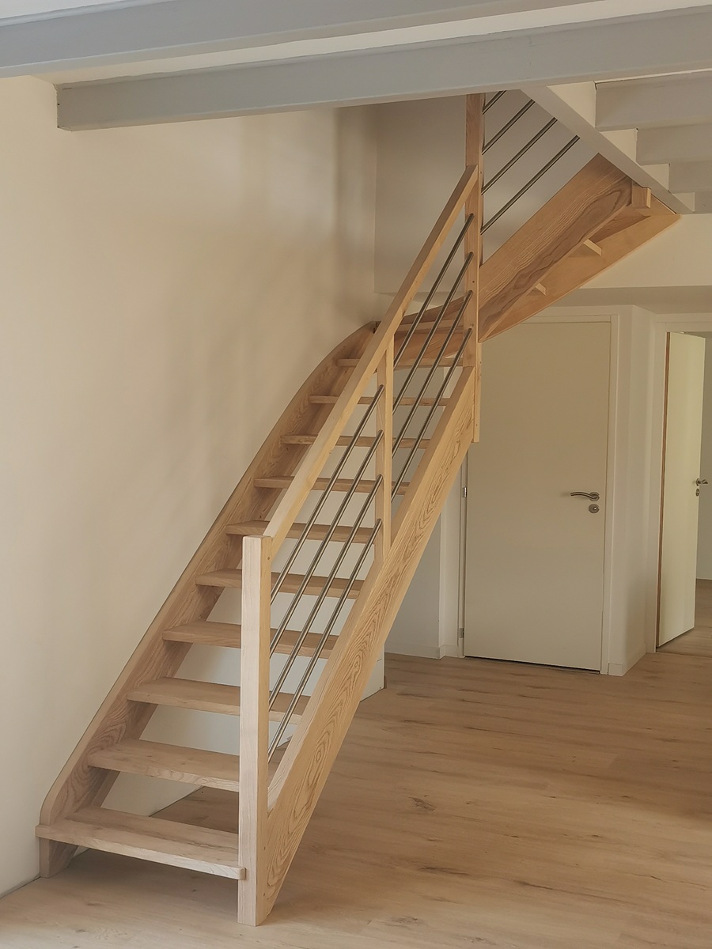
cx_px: 356
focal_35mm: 43
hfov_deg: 33.6
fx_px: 1179
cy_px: 474
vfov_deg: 43.9
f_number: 1.8
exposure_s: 1/100
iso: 100
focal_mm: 5.58
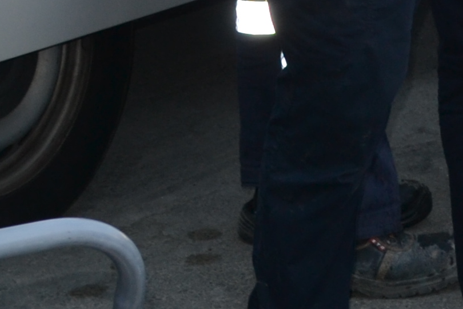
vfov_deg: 6.1
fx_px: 2855
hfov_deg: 8.5
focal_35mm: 222
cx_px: 1087
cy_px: -245
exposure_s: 1/200
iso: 100
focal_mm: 26
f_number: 6.3
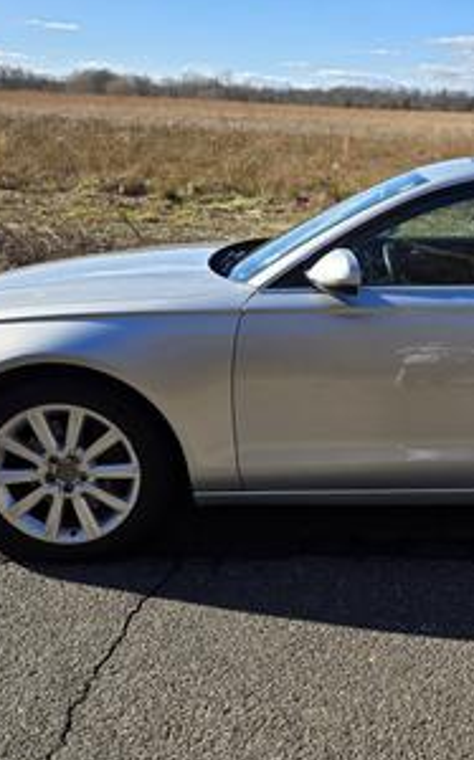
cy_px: 332
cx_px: 482
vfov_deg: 48.1
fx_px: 849
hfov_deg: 29.0
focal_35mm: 41
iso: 25
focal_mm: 5.4
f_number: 1.8
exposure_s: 1/1272
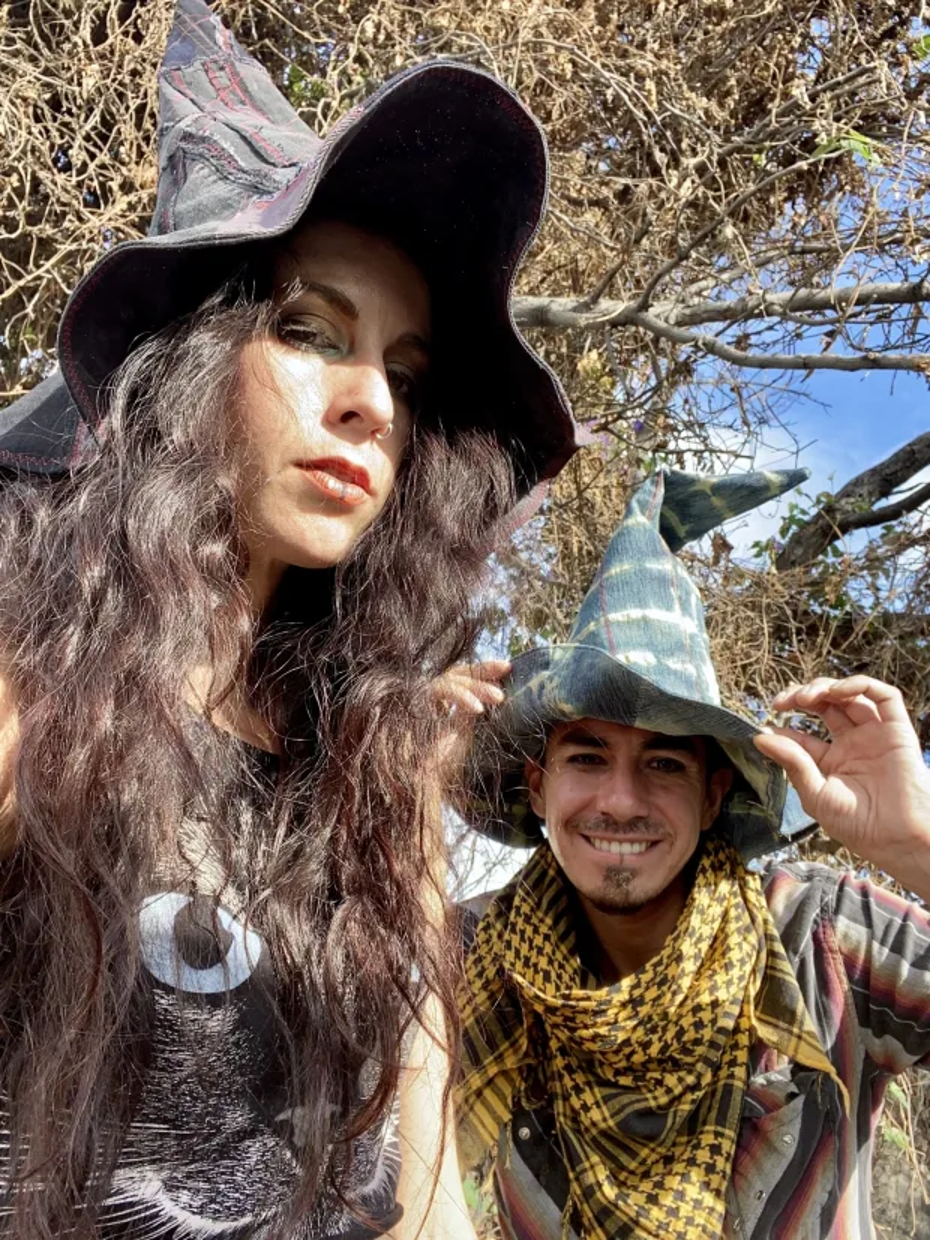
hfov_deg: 46.8
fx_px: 1075
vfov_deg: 60.0
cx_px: 465
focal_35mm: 30
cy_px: 620
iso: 25
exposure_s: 1/135
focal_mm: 2.71
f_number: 2.2
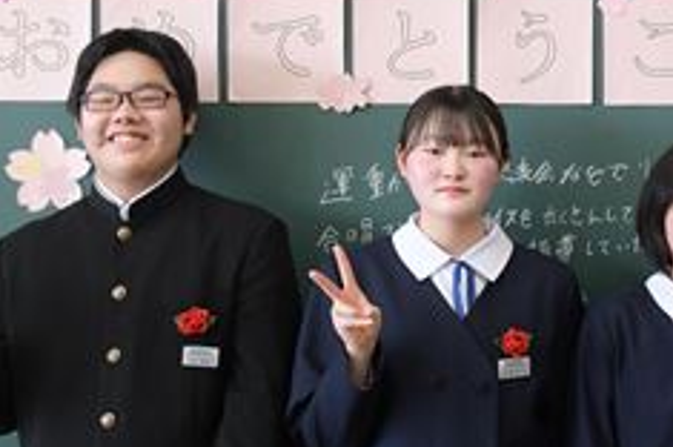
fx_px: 1549
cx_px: 573
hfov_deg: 24.0
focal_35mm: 83
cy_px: 159
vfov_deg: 16.4
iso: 1600
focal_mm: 26
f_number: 8
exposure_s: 1/200
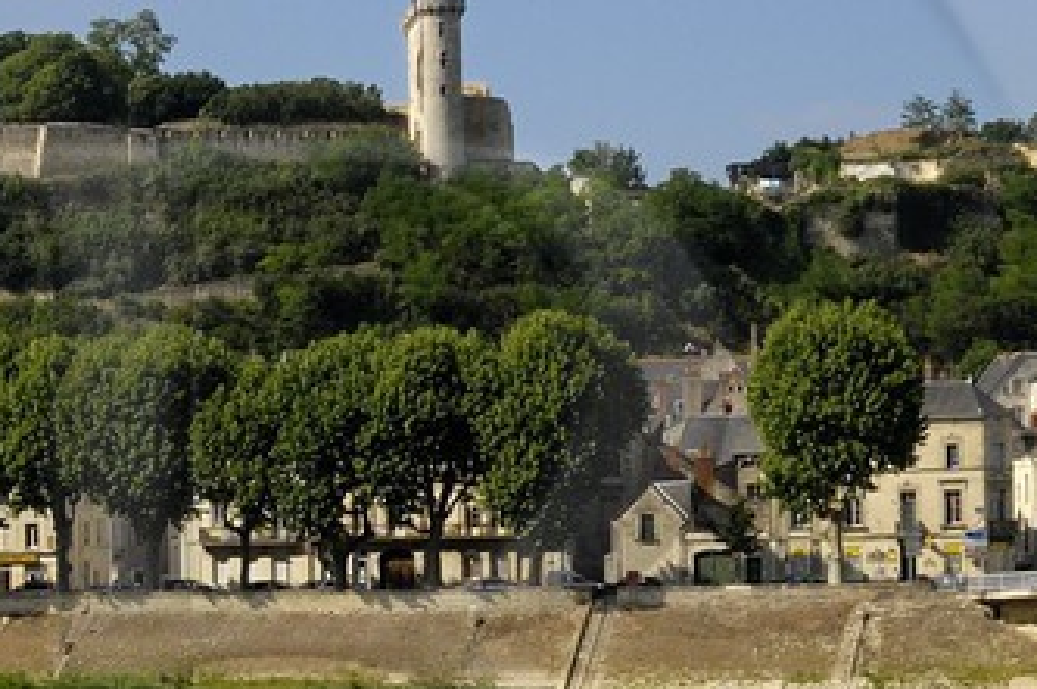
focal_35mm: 122
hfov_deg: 16.4
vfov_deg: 11.1
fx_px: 3521
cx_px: -19
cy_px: 658
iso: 100
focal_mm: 17
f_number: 11
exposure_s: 1/160
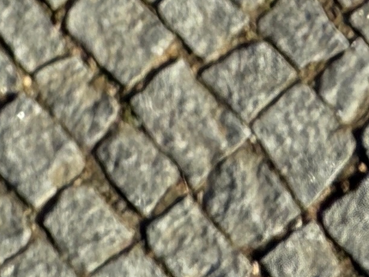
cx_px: -277
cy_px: -496
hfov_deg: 11.7
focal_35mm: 157
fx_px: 1674
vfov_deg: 8.3
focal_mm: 2.22
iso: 50
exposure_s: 1/2538
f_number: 2.2
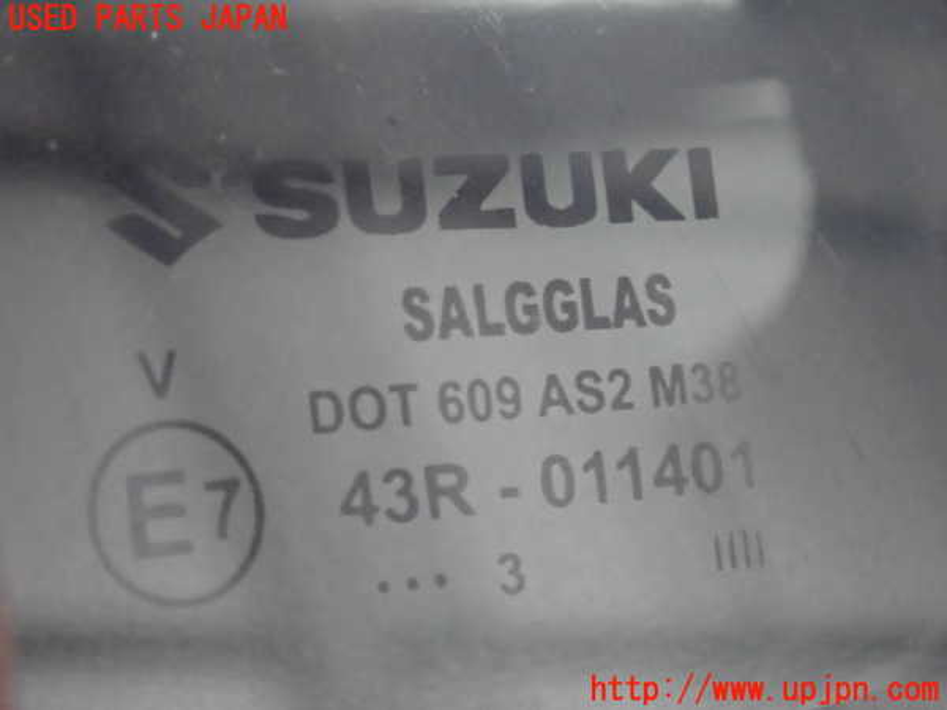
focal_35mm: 100
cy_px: 355
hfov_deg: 19.6
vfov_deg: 14.8
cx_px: 474
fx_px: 2736
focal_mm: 18
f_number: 4.9
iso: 3200
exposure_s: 1/40
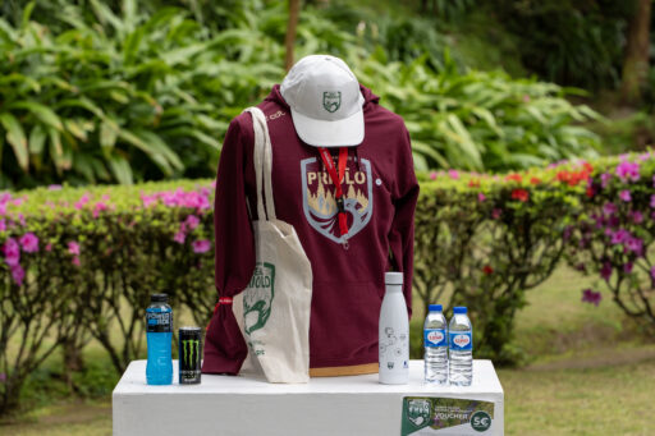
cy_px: 218
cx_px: 328
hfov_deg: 14.0
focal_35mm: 147
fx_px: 2674
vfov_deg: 9.3
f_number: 6.3
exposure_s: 1/160
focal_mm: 147
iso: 400
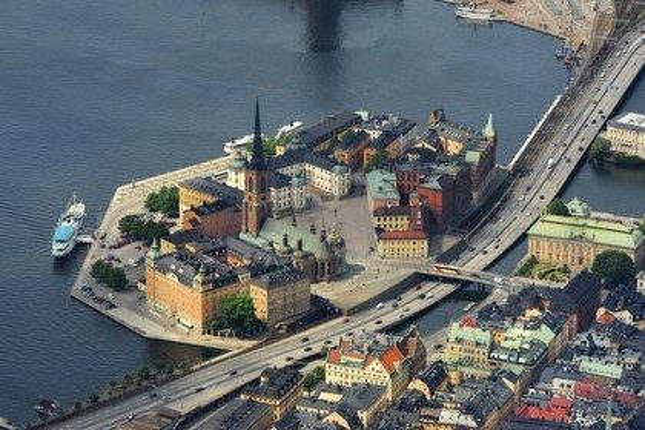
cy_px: 215
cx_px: 322
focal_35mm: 165
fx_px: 2956
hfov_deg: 12.5
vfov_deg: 8.3
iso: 100
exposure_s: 1/1250
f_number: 4
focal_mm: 110
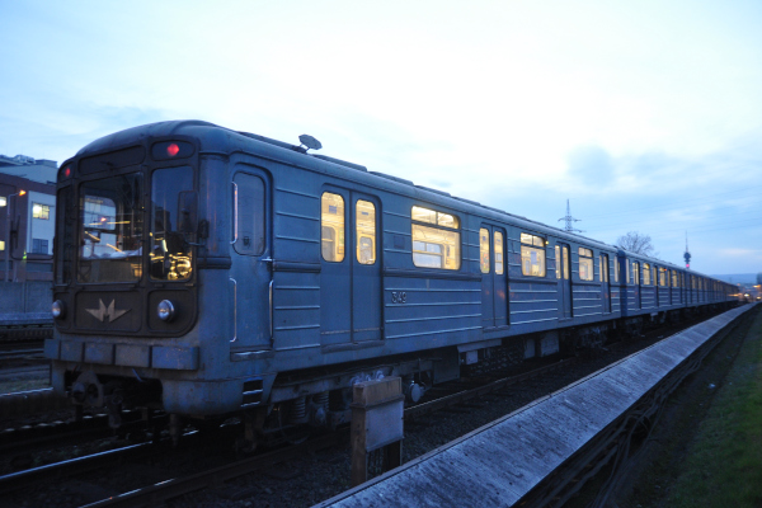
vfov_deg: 43.6
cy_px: 254
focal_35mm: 30
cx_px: 381
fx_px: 635
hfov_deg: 61.9
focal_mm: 20
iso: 900
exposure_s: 1/30
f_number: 2.8
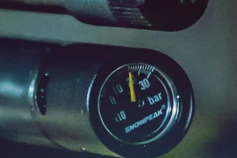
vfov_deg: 1.1
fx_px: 8605
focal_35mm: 1307
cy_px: -19
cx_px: -418
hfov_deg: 1.6
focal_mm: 116
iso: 5600
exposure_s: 1/160
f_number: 4.2
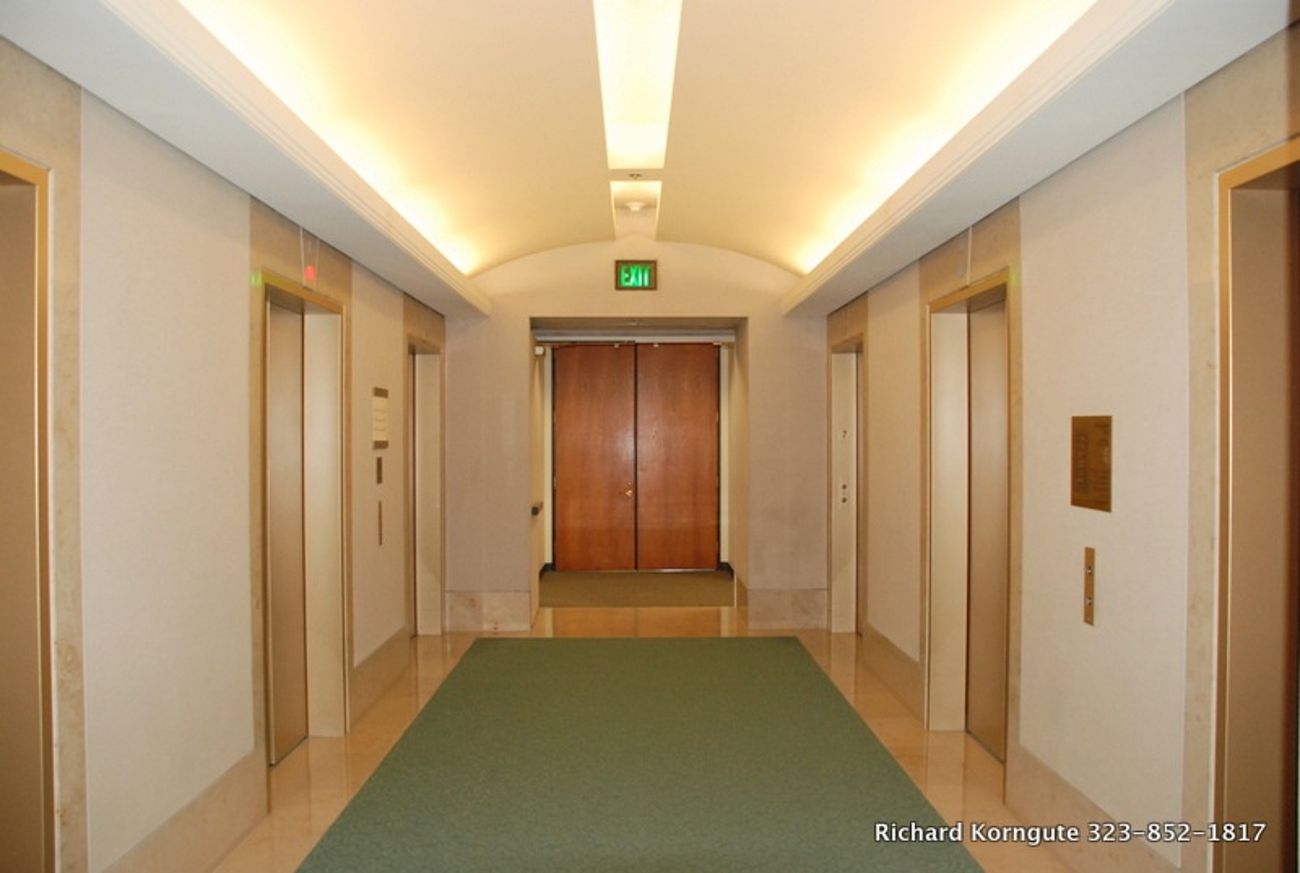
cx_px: 650
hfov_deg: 67.3
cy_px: 436
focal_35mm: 27
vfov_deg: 48.1
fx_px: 977
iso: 800
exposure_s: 1/60
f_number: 5
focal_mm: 18
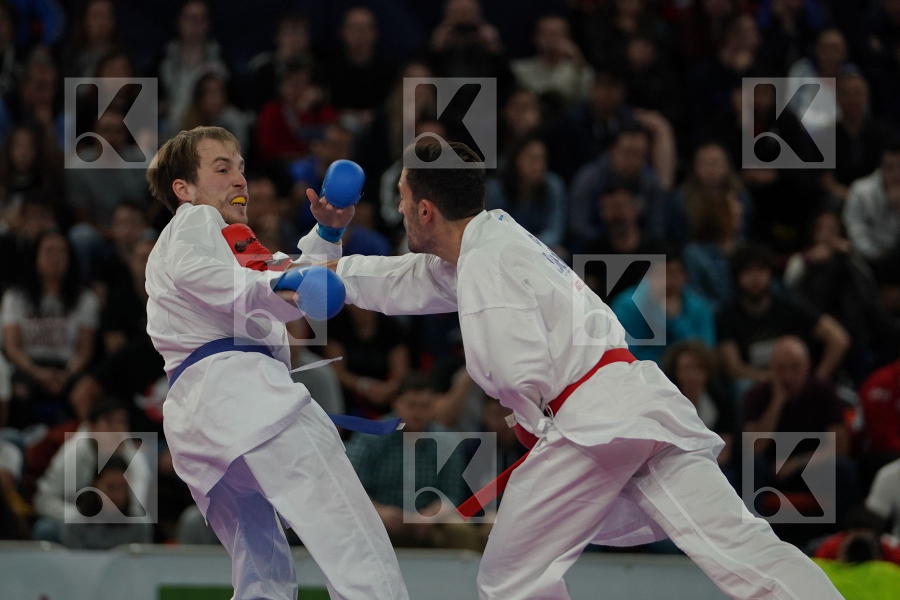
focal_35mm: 247
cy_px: 300
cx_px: 450
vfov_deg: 5.6
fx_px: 6175
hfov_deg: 8.3
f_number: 2.8
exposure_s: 1/1000
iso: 1000
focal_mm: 165
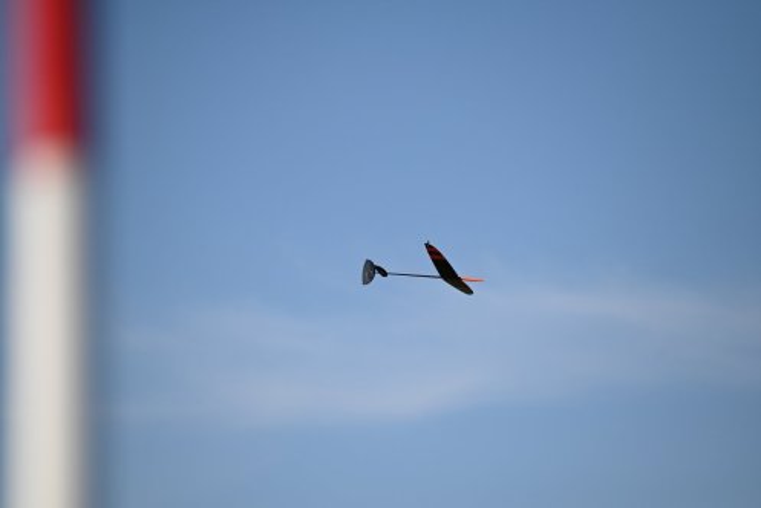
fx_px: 8460
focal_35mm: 400
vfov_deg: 3.4
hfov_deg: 5.2
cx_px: 380
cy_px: 254
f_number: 8
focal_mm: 400
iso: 640
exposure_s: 1/4000
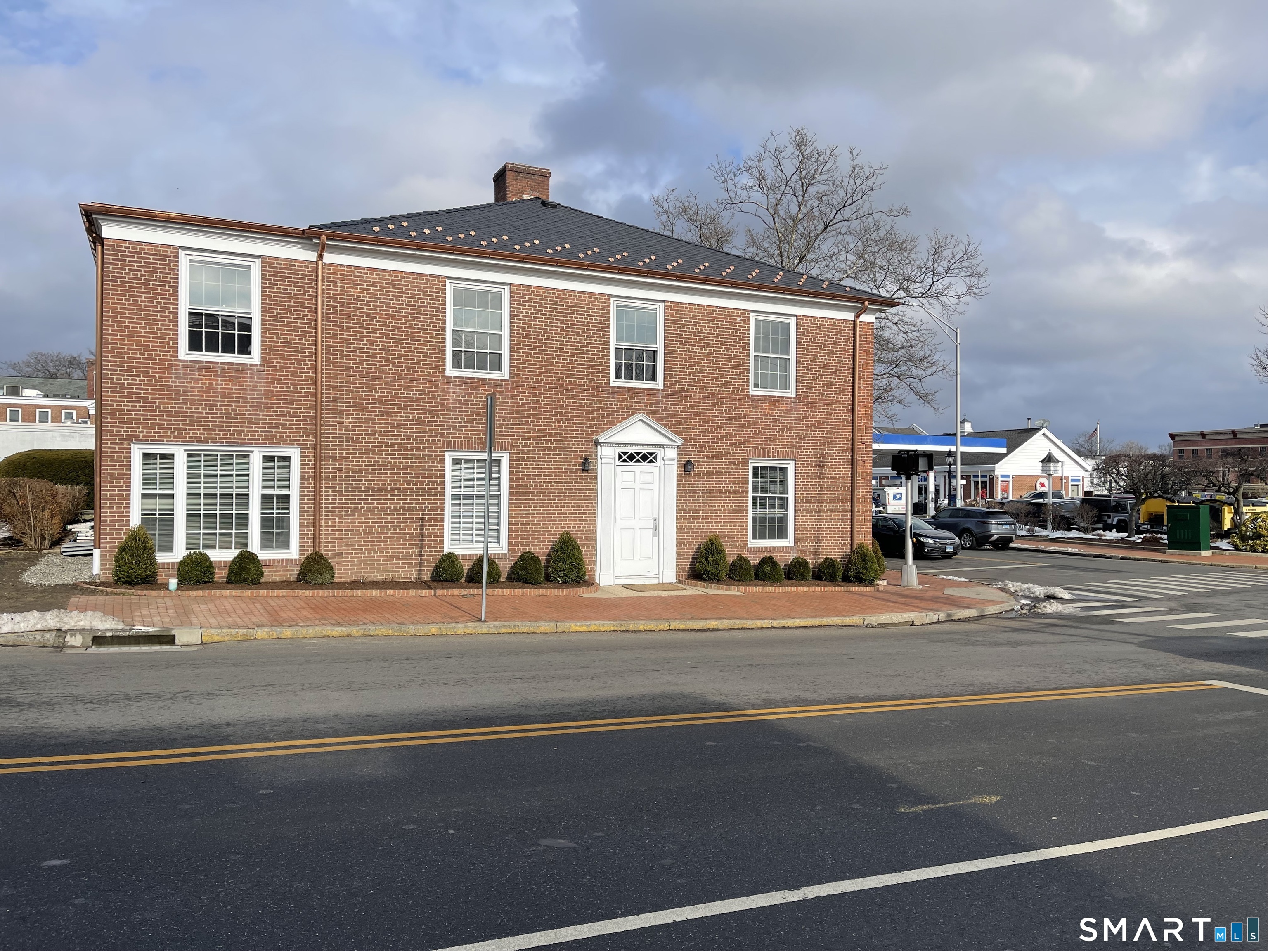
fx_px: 916
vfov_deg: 54.9
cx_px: 634
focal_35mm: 25
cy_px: 476
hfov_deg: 69.4
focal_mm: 5.1
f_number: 1.6
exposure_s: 1/3922
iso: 32
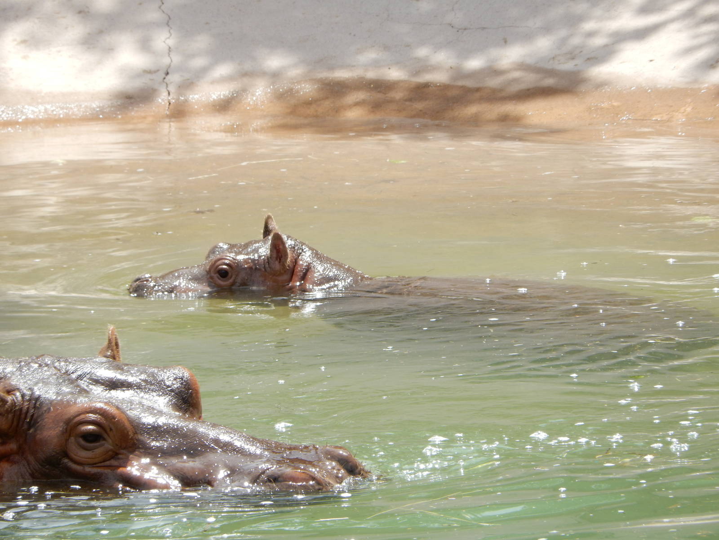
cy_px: 270
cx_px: 360
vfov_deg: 3.5
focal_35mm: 420
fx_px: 8724
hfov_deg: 4.7
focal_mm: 75.4
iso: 125
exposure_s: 1/200
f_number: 6.2
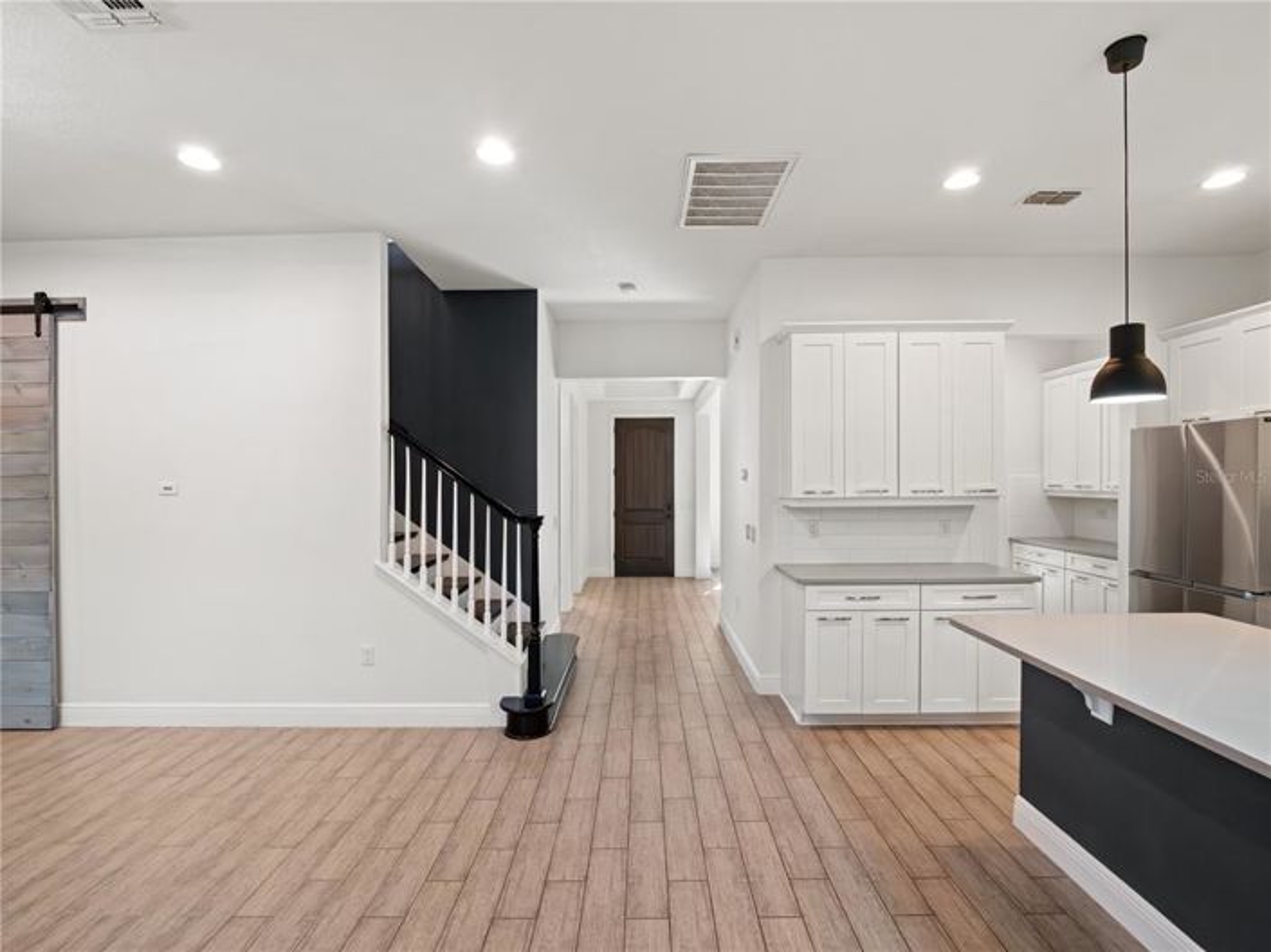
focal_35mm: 16
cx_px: 636
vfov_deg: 78.1
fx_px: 587
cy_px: 476
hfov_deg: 94.5
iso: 3200
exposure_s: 1/25
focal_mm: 8
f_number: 8
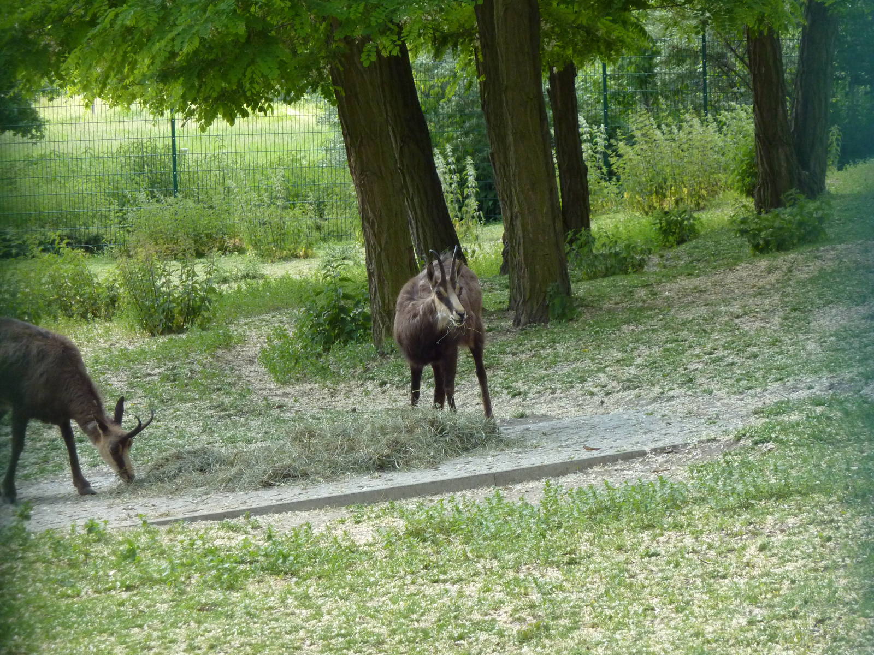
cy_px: 328
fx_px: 4267
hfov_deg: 11.7
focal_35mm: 169
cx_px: 437
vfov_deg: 8.8
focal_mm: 27.8
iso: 320
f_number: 4.5
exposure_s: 1/320
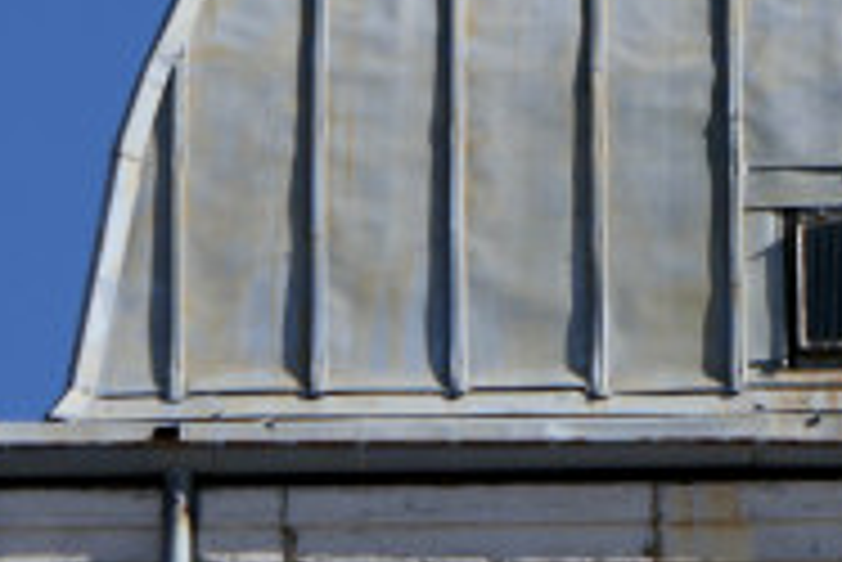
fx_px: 10954
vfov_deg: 2.9
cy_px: -7
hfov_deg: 4.4
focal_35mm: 468
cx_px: 955
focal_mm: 64.3
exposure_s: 1/1300
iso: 125
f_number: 4.3
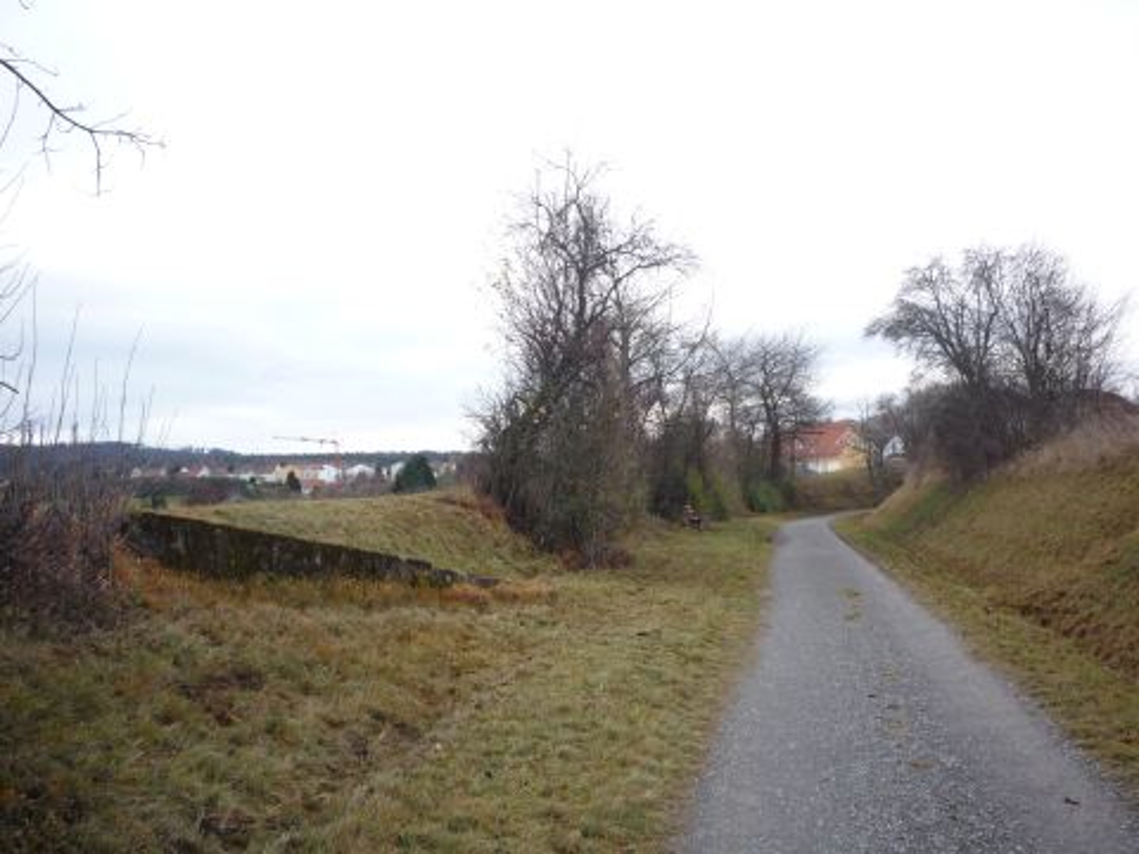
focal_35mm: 32
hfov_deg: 56.8
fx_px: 1053
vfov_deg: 44.2
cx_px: 570
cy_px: 427
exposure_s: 1/125
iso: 100
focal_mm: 5.2
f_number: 4
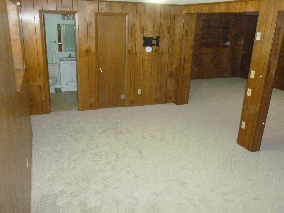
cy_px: 104
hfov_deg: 61.7
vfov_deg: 48.2
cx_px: 139
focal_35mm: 29
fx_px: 238
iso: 800
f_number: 3.3
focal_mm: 5
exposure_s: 1/60
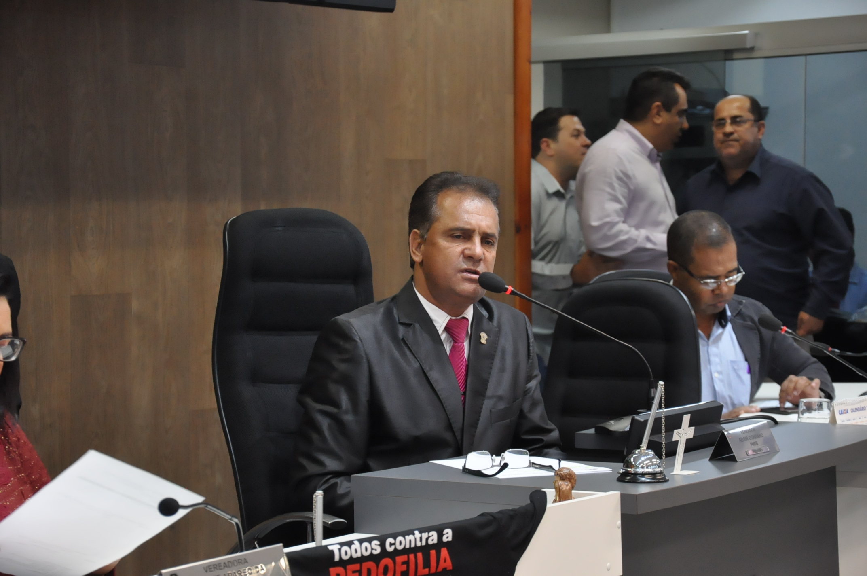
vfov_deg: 13.8
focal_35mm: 99
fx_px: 2381
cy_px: 288
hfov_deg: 20.6
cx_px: 434
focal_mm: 66
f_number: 5.3
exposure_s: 1/100
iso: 2000
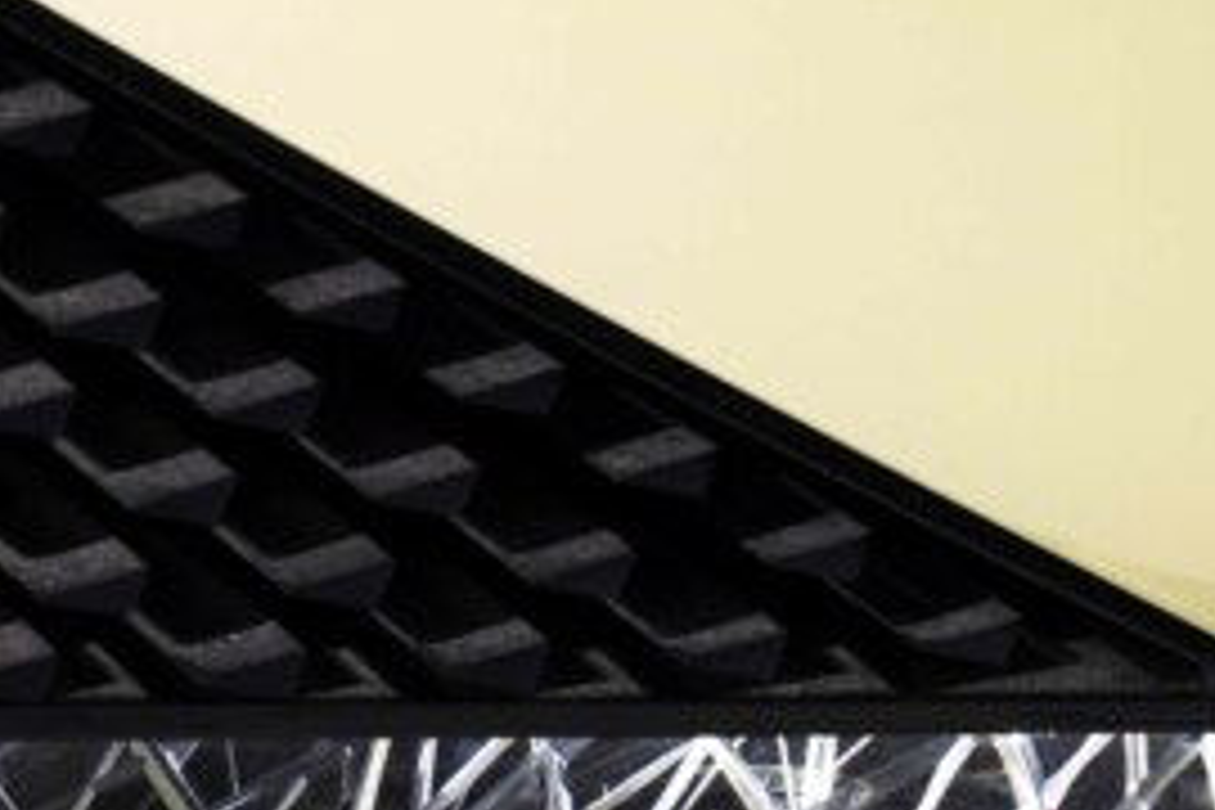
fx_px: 6716
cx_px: 716
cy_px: 990
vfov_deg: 6.9
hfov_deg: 10.3
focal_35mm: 199
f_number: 13
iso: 400
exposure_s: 1/1.67
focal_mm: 70
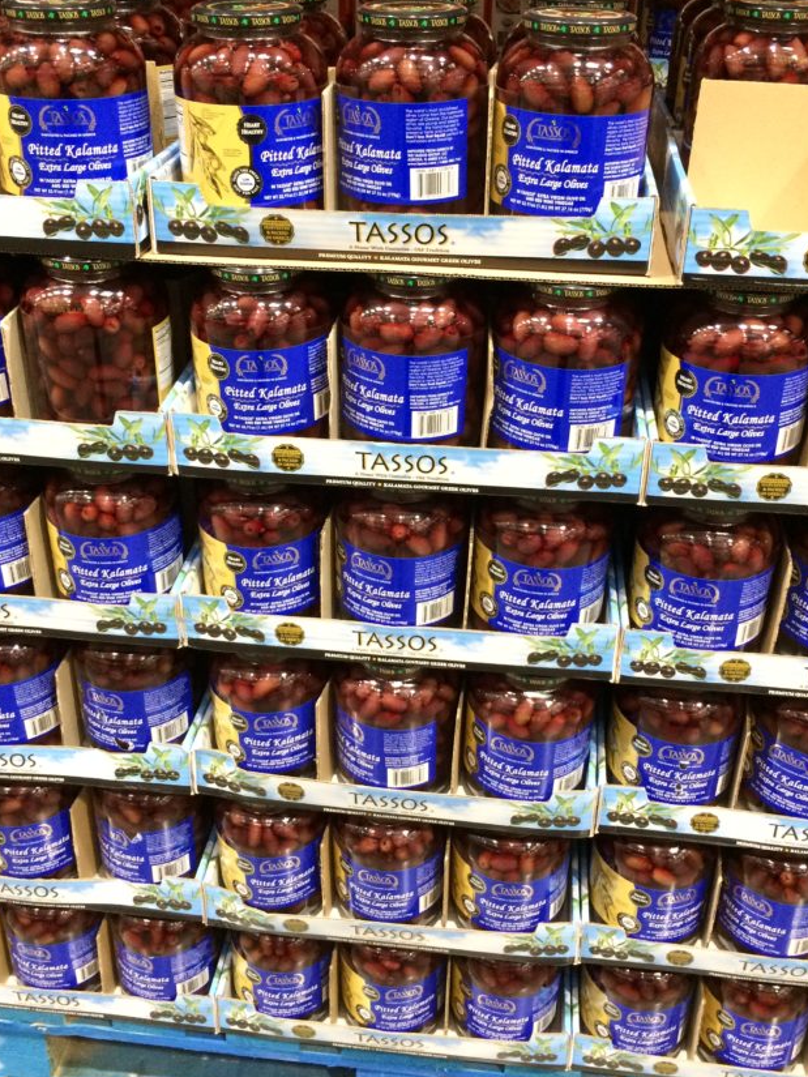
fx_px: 1120
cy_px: 440
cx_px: 405
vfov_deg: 51.1
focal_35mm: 36
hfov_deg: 39.7
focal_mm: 4.15
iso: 200
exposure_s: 1/30
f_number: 2.2
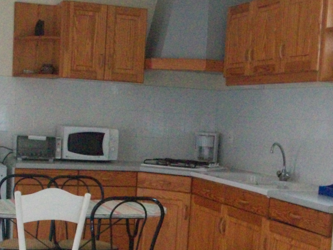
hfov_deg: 29.0
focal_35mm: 67
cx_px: 153
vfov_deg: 21.6
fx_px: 644
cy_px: 210
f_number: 2.8
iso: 594
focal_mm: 5.7
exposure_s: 1/125
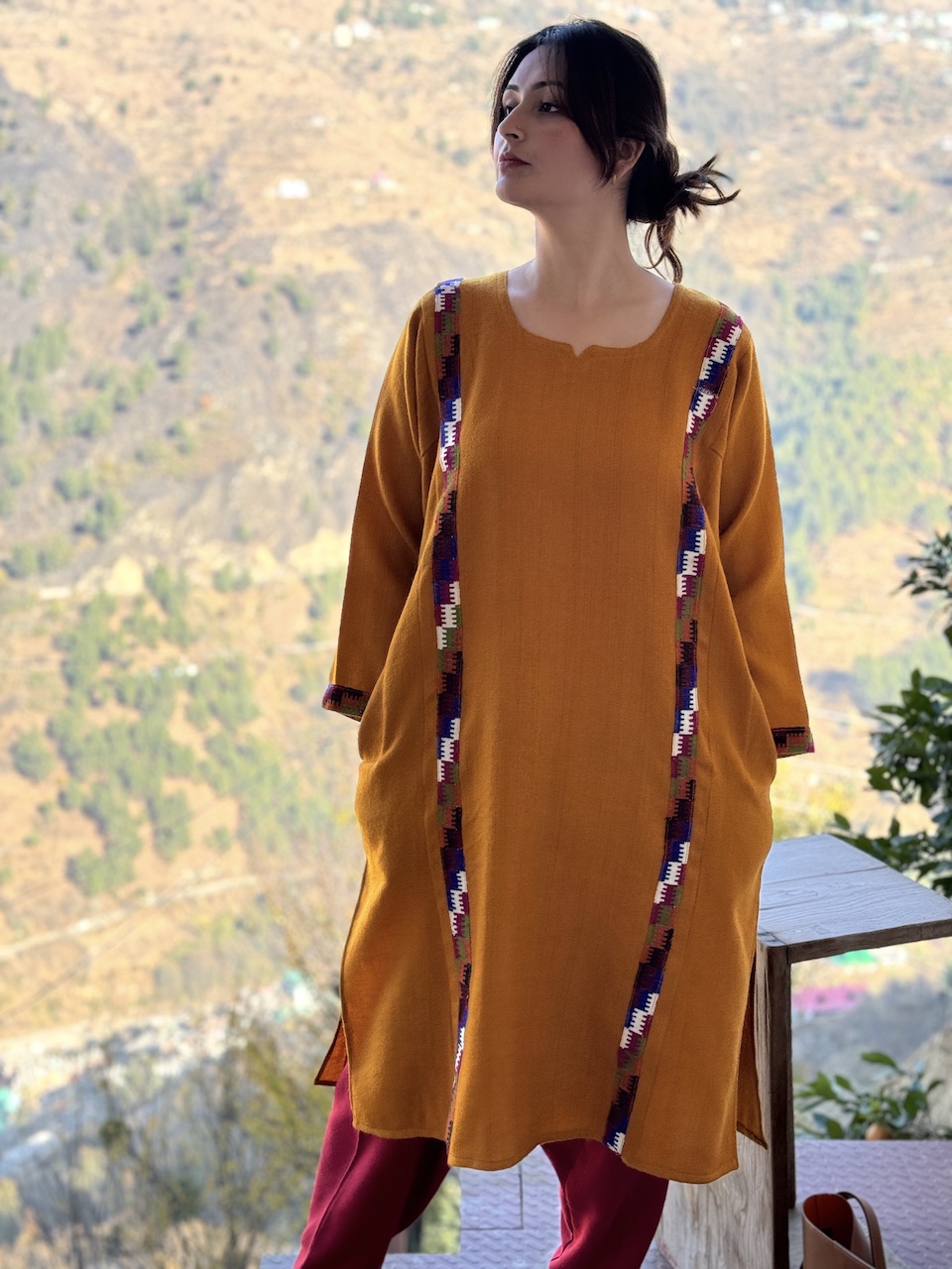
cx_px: 476
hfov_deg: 30.3
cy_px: 634
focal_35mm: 48
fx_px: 1760
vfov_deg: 39.7
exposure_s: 1/582
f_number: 1.78
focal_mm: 6.76
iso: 64
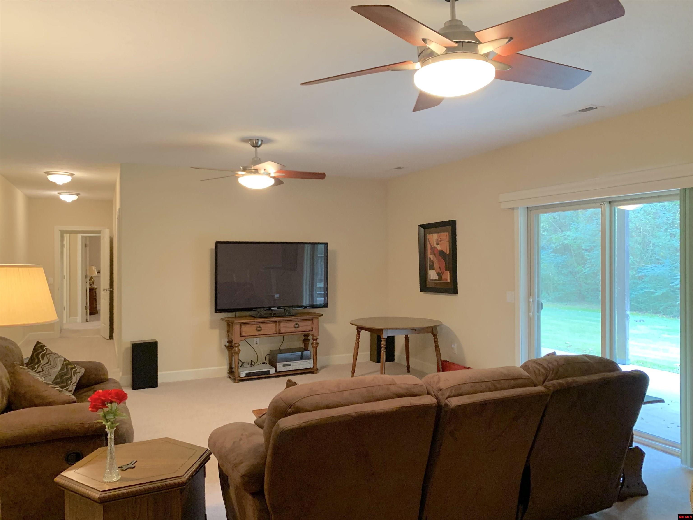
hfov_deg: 67.3
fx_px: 521
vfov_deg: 53.1
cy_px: 260
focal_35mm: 26
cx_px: 346
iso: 250
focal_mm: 4.25
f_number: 1.8
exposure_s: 1/40
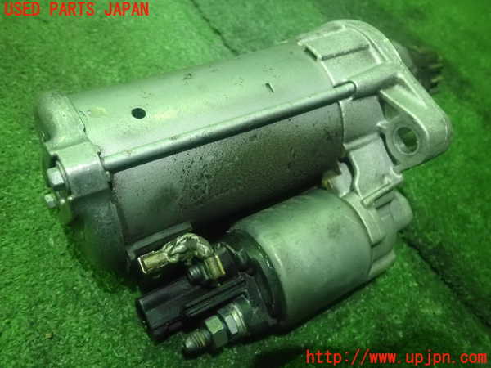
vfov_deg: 46.8
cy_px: 184
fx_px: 426
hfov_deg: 60.0
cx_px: 246
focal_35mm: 30
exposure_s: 1/50
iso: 1600
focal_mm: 5.5
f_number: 2.3
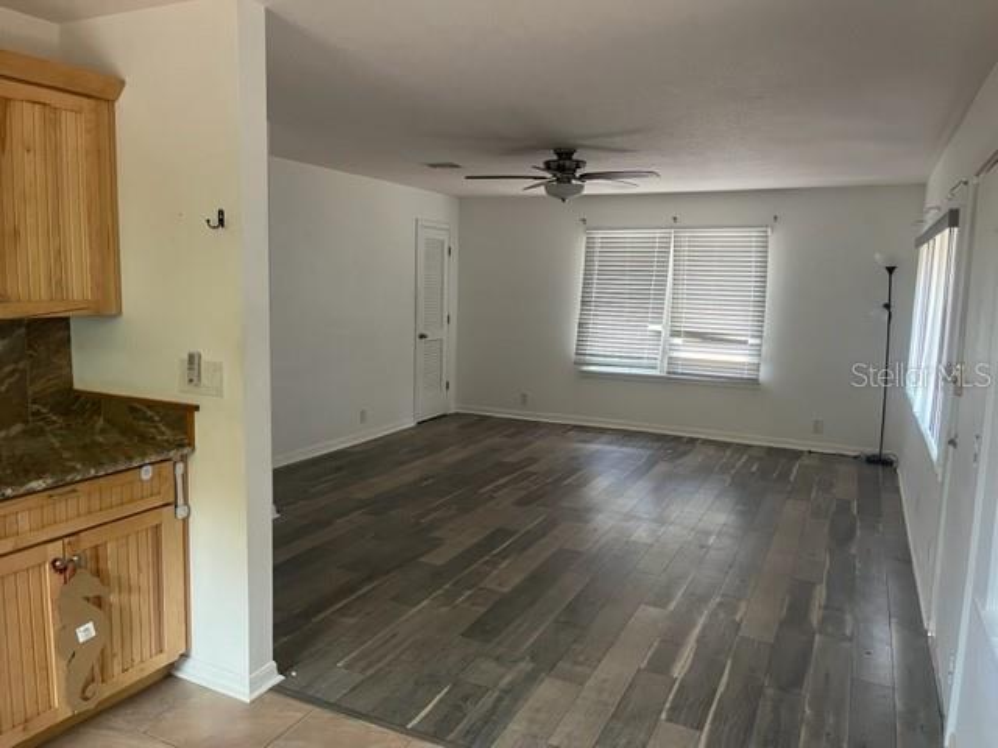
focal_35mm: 26
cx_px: 499
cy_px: 374
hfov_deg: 67.3
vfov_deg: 53.1
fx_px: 750
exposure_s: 1/79
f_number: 1.6
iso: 125
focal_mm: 5.1
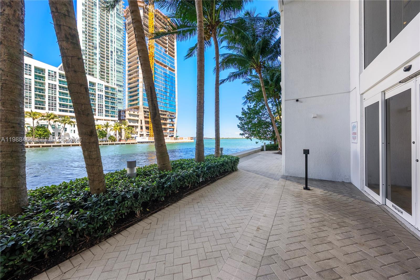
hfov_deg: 112.6
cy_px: 140
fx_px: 140
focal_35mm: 12
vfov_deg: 90.1
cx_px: 210
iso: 400
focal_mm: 12
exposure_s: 1/400
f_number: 8
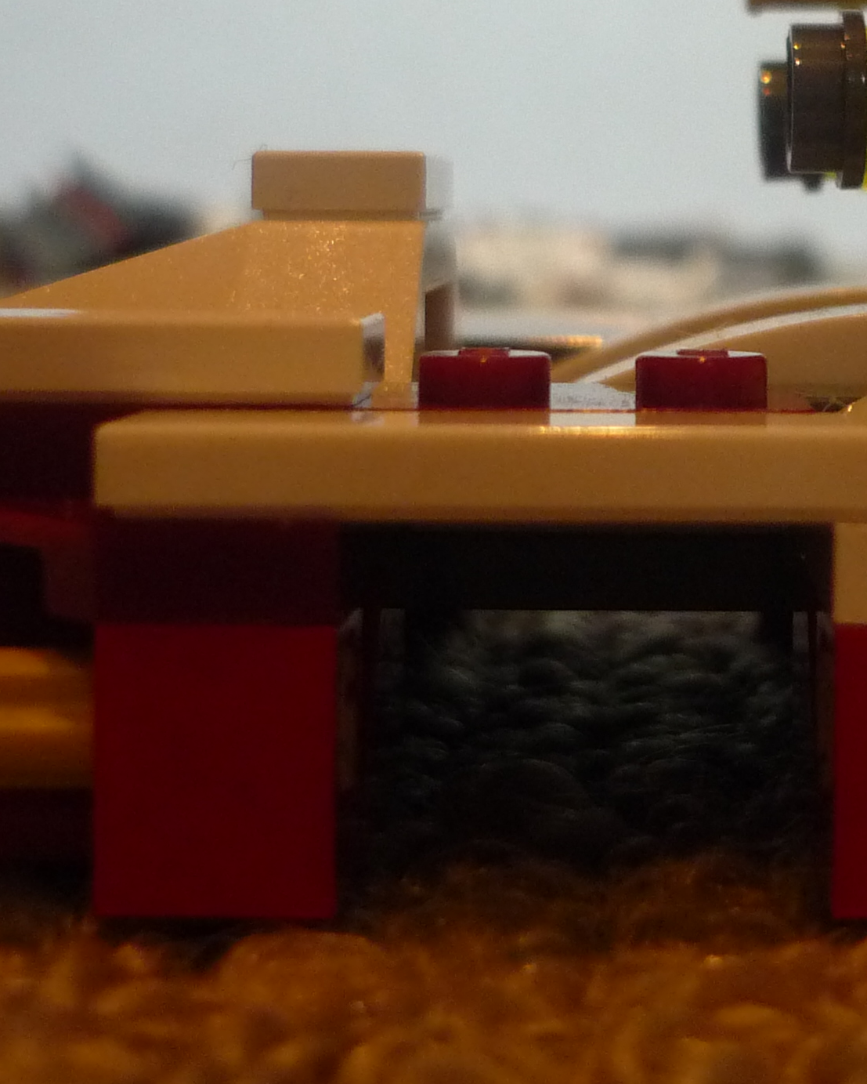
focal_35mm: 76
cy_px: 240
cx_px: 728
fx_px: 2437
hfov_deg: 19.9
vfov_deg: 24.7
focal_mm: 5.5
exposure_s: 1/30
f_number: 2.8
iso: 320
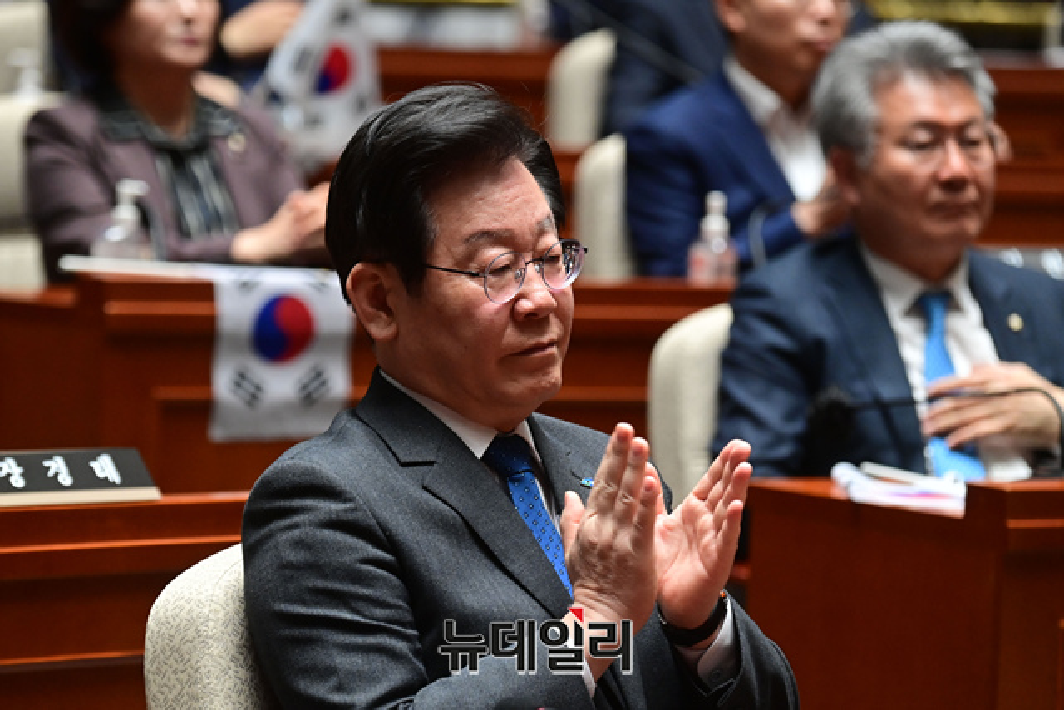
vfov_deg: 5.7
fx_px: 7094
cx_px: 532
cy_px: 355
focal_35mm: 240
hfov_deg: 8.6
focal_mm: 240
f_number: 5.3
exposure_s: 1/320
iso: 5000
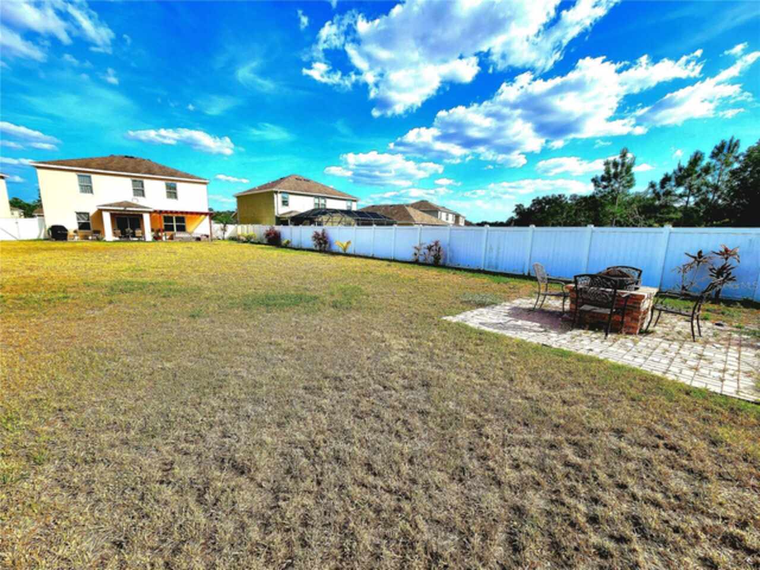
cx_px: 380
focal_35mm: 13
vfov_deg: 89.9
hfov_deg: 106.2
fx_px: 285
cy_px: 285
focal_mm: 2.2
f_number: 2.2
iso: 50
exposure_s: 1/2500
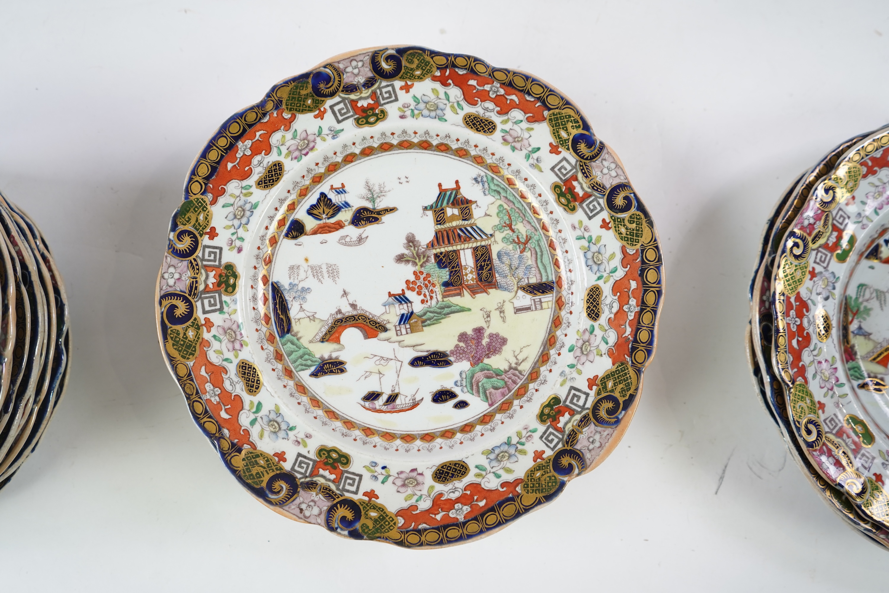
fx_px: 691
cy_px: 296
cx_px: 444
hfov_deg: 65.5
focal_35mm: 28
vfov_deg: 46.4
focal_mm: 28
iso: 500
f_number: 4.5
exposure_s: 1/100
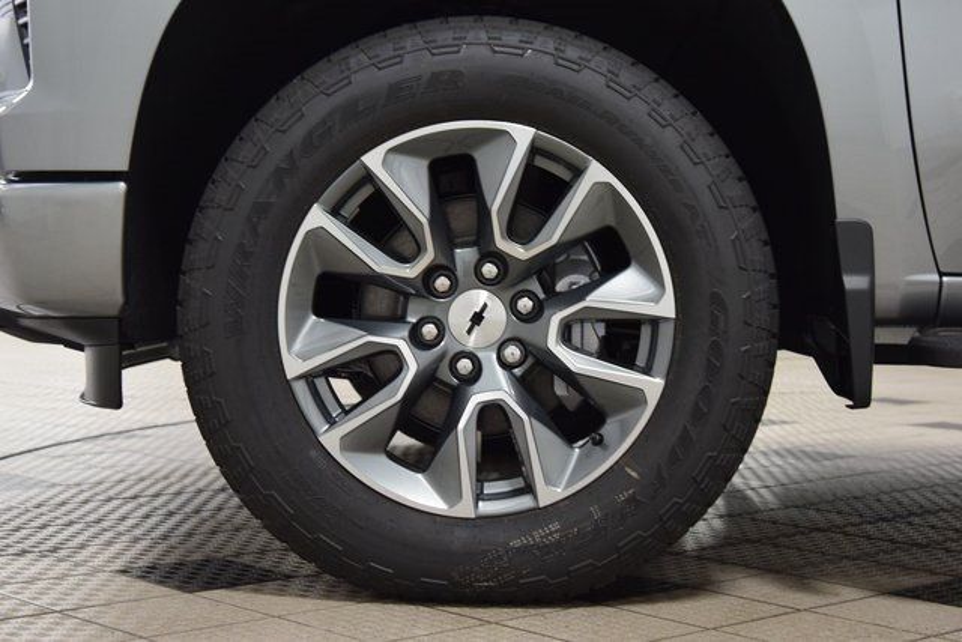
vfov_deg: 20.2
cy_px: 321
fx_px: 1804
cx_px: 481
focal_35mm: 68
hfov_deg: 29.9
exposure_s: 1/60
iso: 1600
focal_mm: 45
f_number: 5
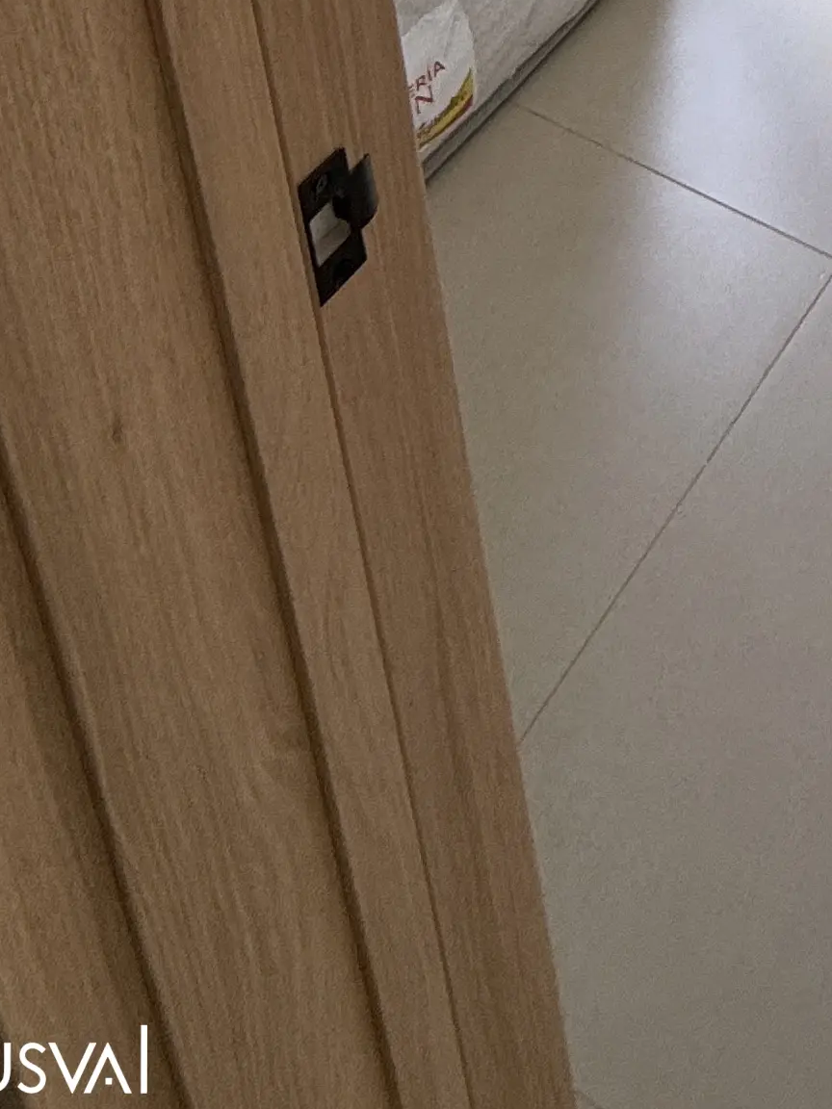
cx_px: 1148
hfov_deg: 24.8
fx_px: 1570
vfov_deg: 23.2
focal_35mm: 49
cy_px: -826
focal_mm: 2.22
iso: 64
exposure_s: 1/128
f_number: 2.2
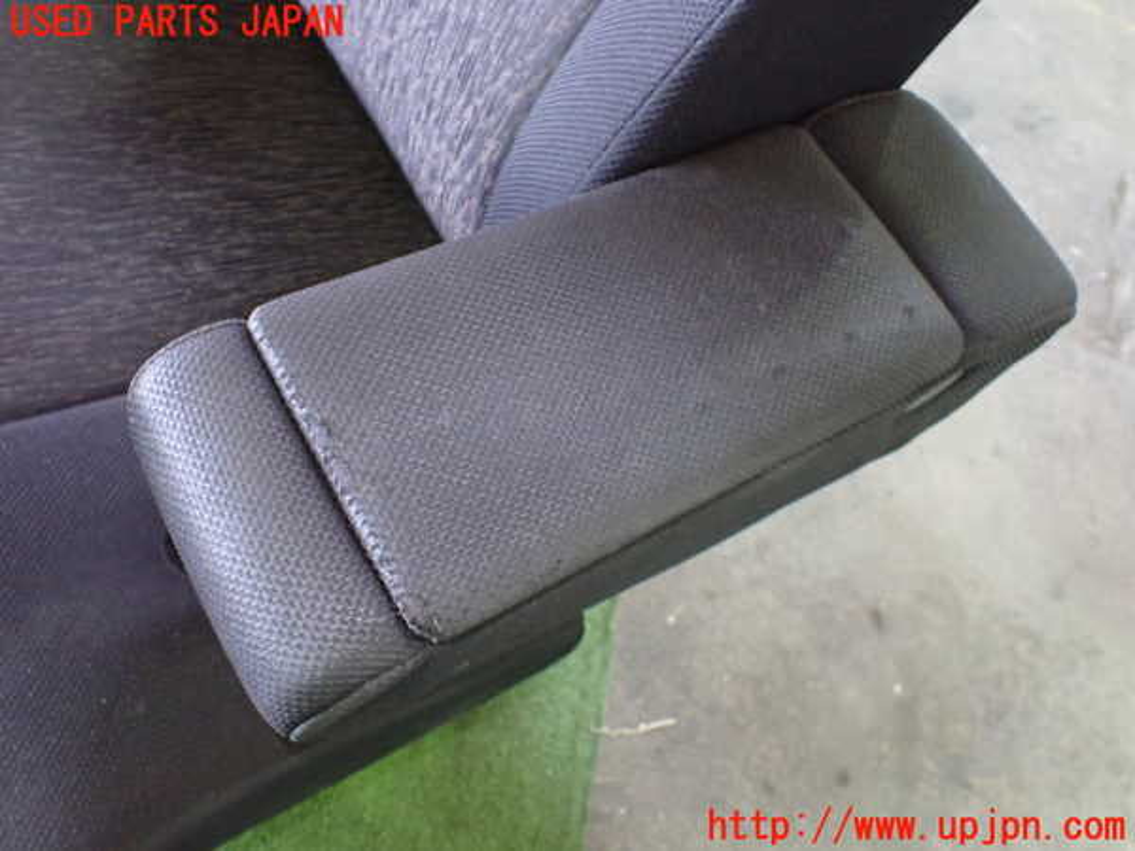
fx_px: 984
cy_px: 426
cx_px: 568
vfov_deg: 46.8
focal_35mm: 30
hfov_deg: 60.0
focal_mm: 5.4
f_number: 2.3
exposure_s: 1/30
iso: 800
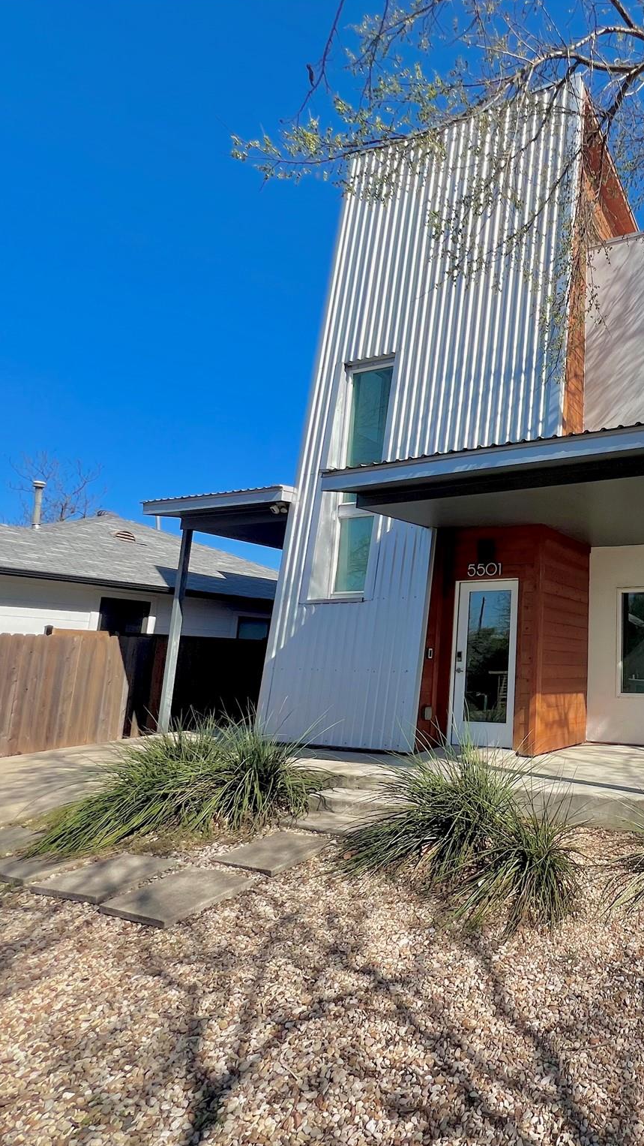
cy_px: 571
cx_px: 623
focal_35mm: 19
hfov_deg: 49.3
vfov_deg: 89.6
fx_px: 577
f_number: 1.8
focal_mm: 1.57
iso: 32
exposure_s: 1/1783
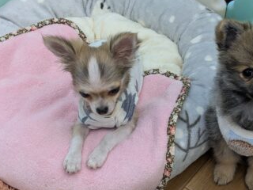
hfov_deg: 35.5
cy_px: 109
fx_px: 395
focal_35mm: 54
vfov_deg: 27.0
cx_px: 145
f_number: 1.73
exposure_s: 1/99.9
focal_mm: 4.38
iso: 110
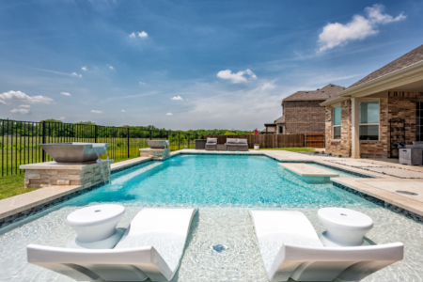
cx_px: 212
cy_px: 141
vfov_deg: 70.4
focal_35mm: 17
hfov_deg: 93.3
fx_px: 200
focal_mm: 17
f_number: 8
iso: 64
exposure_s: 1/640
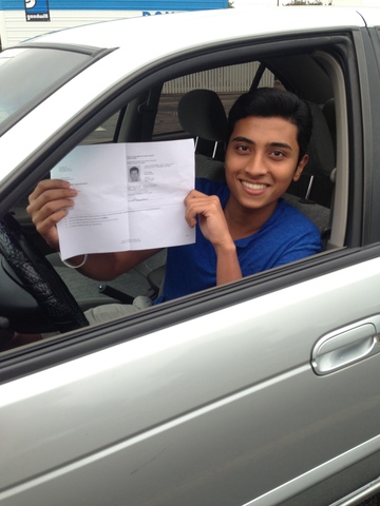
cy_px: 253
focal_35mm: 33
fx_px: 483
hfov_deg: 42.9
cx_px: 190
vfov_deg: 55.4
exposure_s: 1/195
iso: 50
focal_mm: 4.13
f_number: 2.4
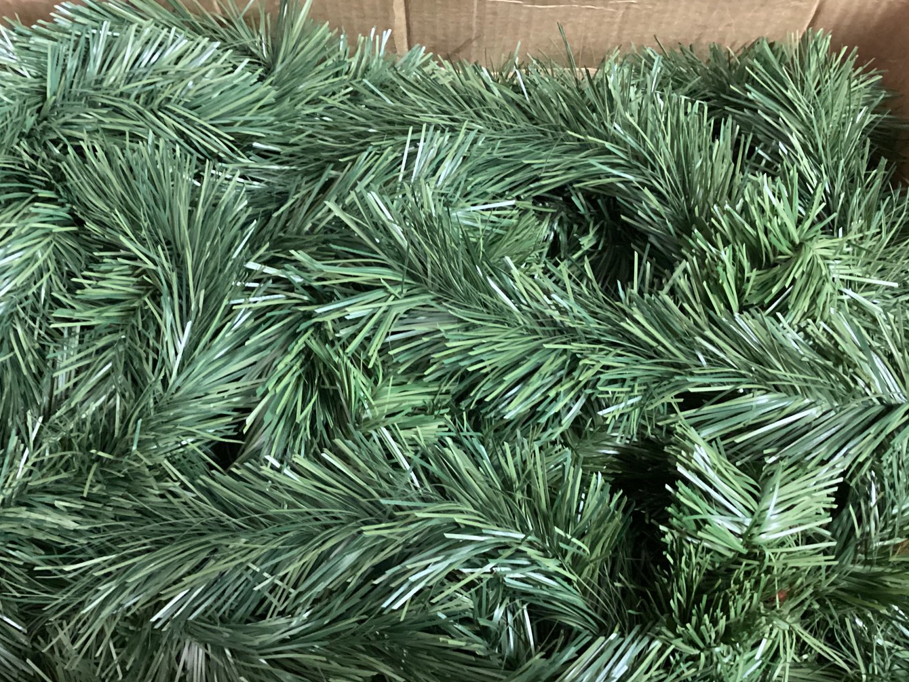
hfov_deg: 52.5
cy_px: 367
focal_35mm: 35
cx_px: 407
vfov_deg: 40.7
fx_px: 919
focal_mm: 3.3
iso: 640
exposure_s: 1/24
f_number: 2.4
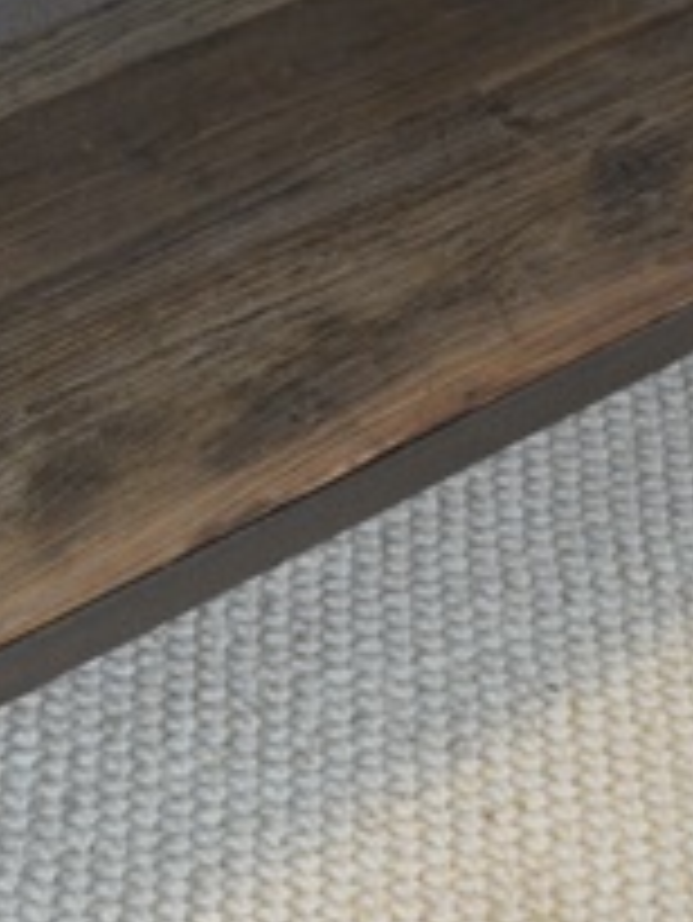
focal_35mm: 169
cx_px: -544
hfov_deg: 8.5
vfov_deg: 11.6
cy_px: 67
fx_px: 4506
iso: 1250
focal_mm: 40
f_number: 5.3
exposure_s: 1/30
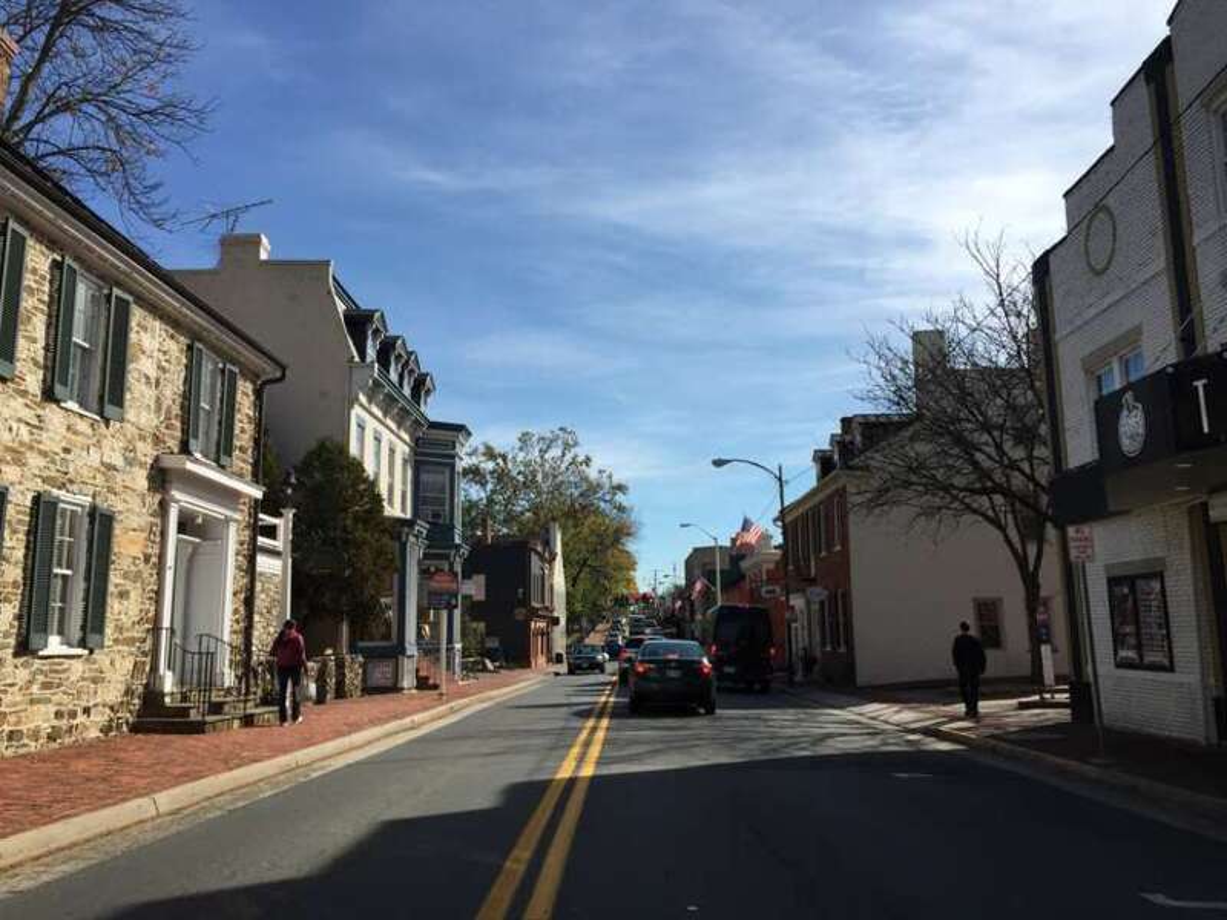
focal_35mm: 29
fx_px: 1028
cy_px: 460
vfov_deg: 48.2
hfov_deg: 61.7
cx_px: 614
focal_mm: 4.15
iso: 32
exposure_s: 1/2825
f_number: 2.2
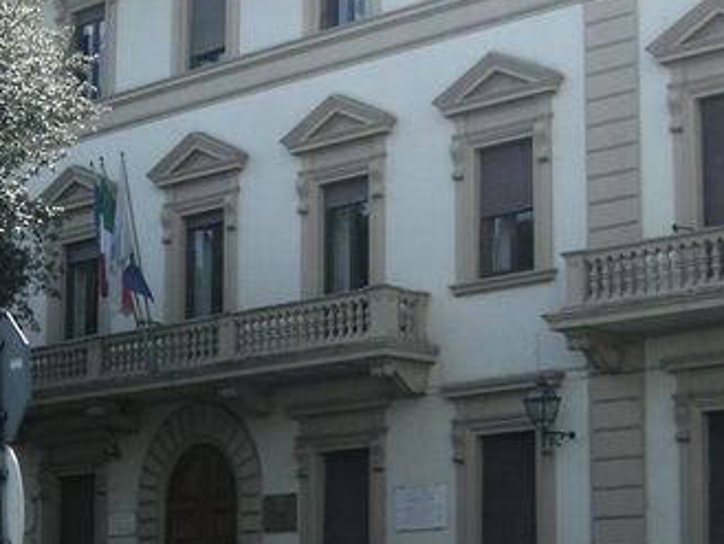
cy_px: 42
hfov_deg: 27.3
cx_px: 678
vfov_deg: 21.1
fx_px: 1423
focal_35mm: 68
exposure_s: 1/155
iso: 50
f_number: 5.7
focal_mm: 5.7
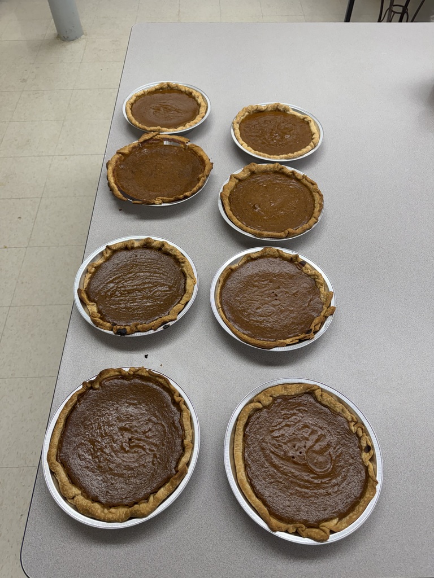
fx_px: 401
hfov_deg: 56.8
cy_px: 289
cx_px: 217
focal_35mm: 24
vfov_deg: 71.6
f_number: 1.78
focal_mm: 6.76
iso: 125
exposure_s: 1/120
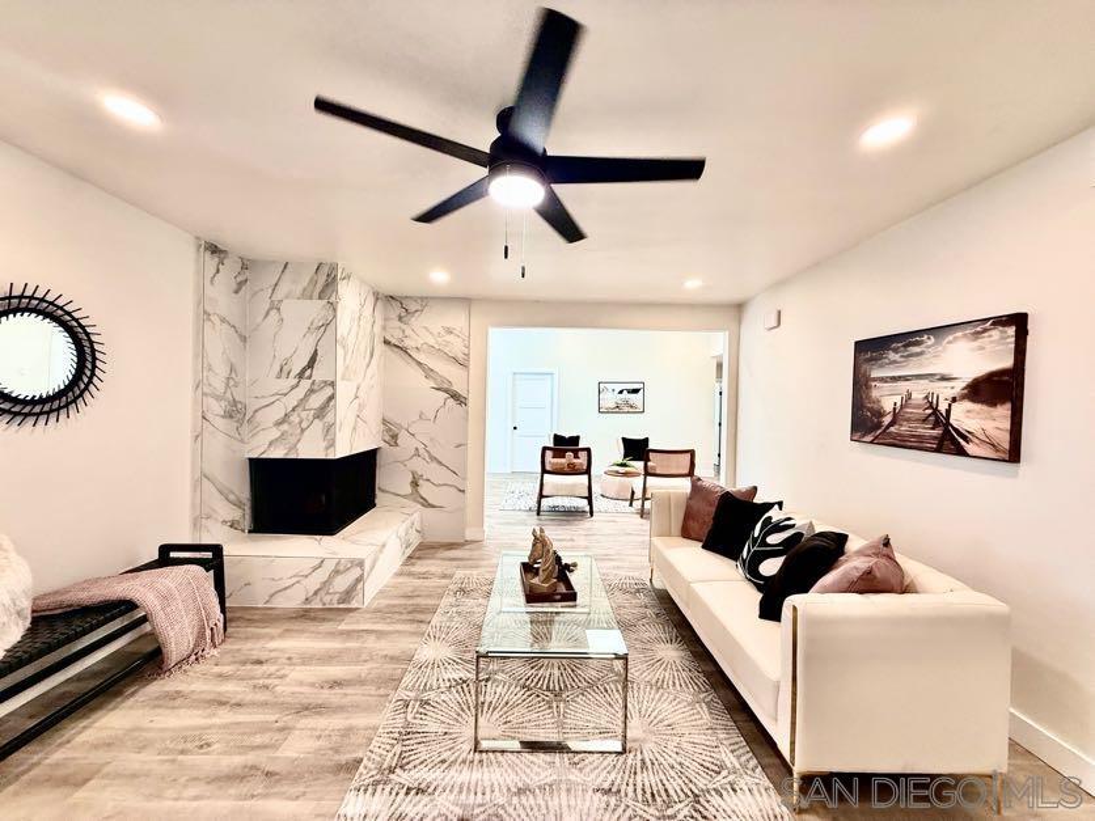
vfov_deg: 85.7
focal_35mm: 14
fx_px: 443
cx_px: 548
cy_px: 410
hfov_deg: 102.1
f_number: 2.2
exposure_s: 1/120
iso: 200
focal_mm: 2.22
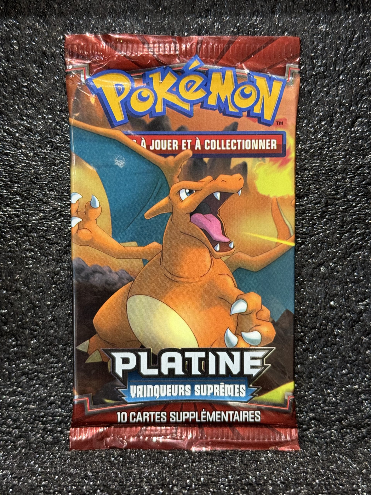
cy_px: 248
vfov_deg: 39.7
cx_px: 186
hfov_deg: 30.3
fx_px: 686
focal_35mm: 48
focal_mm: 6.76
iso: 250
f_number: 1.78
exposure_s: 1/33
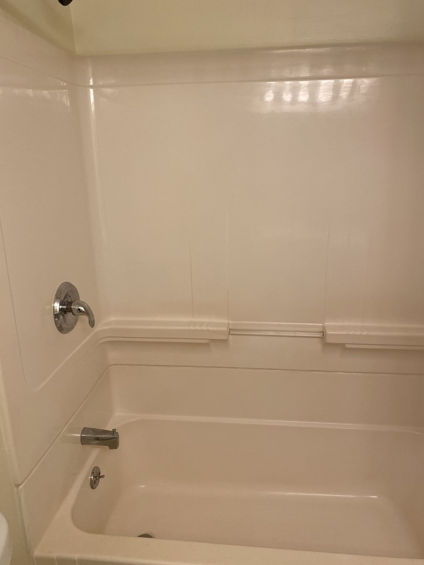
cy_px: 282
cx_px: 212
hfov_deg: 53.1
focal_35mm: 26
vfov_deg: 67.3
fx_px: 425
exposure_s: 1/120
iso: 125
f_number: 1.8
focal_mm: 4.25
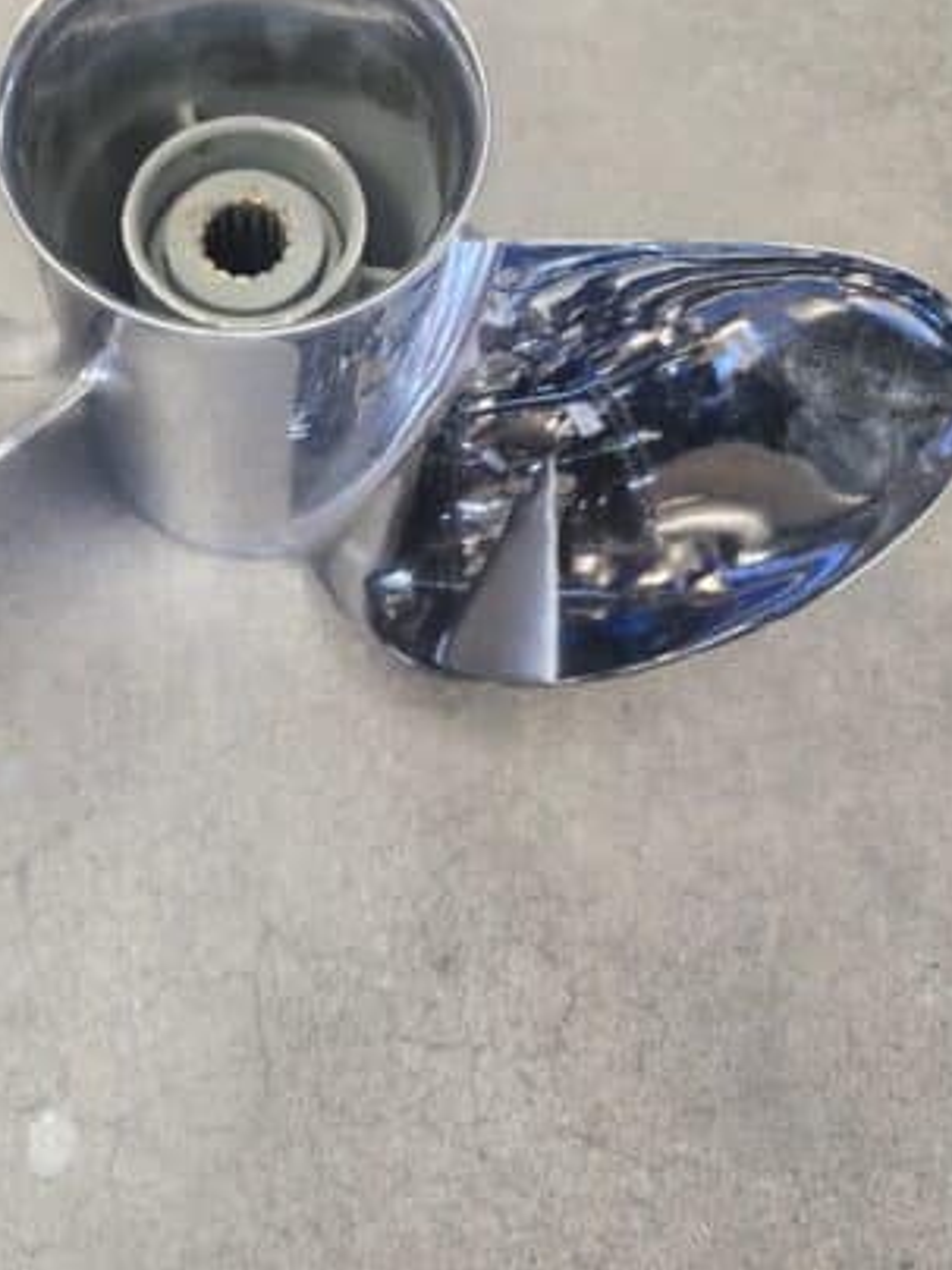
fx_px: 1393
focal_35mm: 38
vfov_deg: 47.8
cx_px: 267
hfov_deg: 37.0
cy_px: 385
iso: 500
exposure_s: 1/120
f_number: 1.8
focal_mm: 6.4
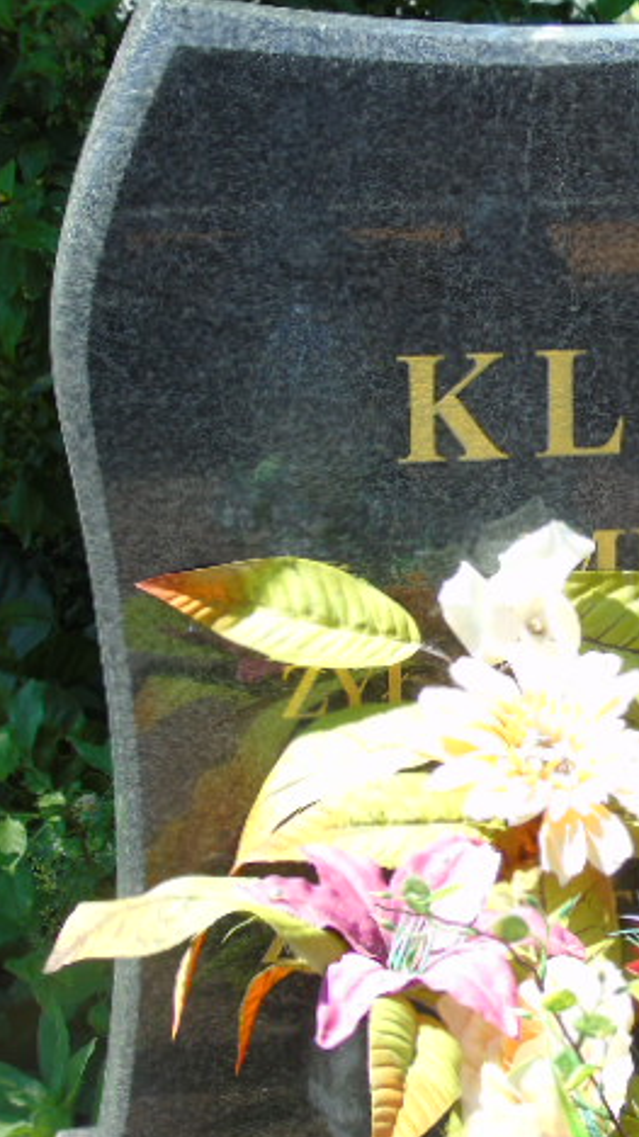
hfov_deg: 8.6
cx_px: 756
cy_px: 578
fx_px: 4220
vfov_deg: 15.3
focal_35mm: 140
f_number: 4.3
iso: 80
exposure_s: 1/160
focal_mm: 17
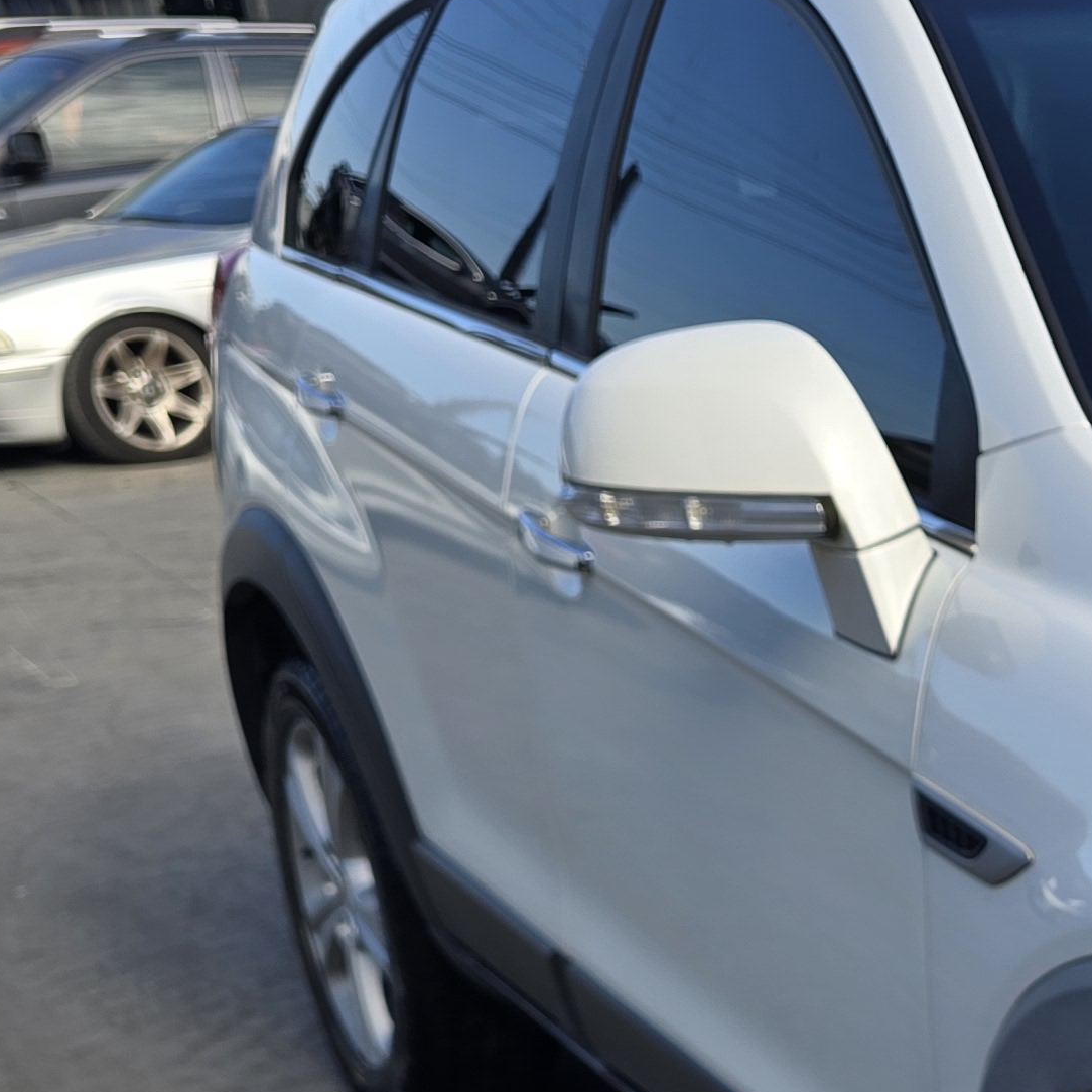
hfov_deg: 19.6
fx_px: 2677
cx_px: 1712
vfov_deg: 22.0
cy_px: 1143
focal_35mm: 75
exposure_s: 1/329
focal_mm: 6.3
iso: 12
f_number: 1.7
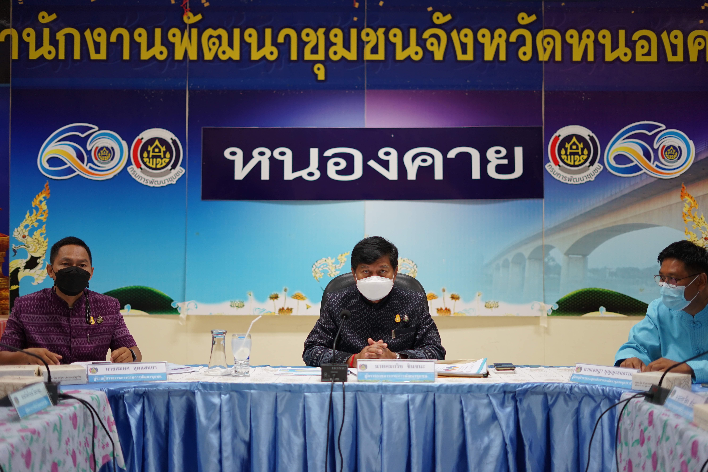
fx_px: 983
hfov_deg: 39.6
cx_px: 354
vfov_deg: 27.0
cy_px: 236
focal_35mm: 50
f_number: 1.8
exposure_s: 1/160
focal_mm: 50
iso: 400
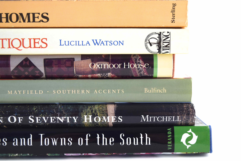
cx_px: 118
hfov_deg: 37.2
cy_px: 82
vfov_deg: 25.3
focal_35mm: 54
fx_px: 358
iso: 400
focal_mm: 35
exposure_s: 1/125
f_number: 5.6
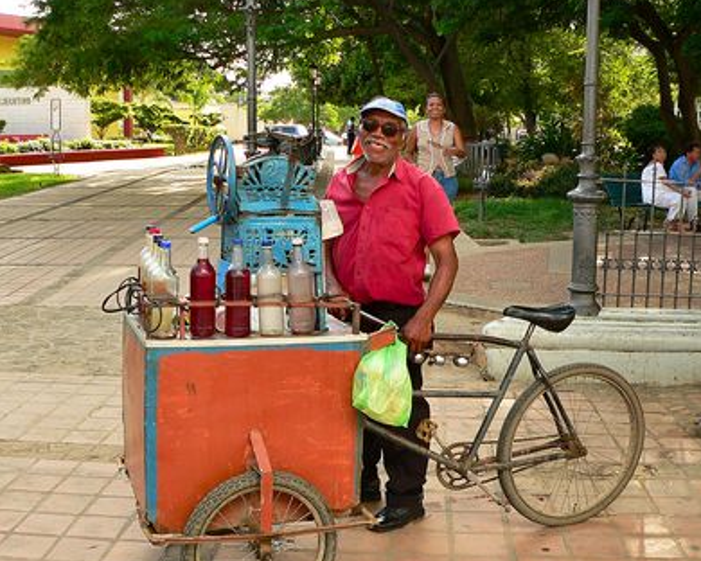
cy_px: 314
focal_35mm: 45
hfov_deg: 41.2
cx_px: 361
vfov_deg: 33.4
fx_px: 934
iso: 80
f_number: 3.3
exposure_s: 1/125
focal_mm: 6
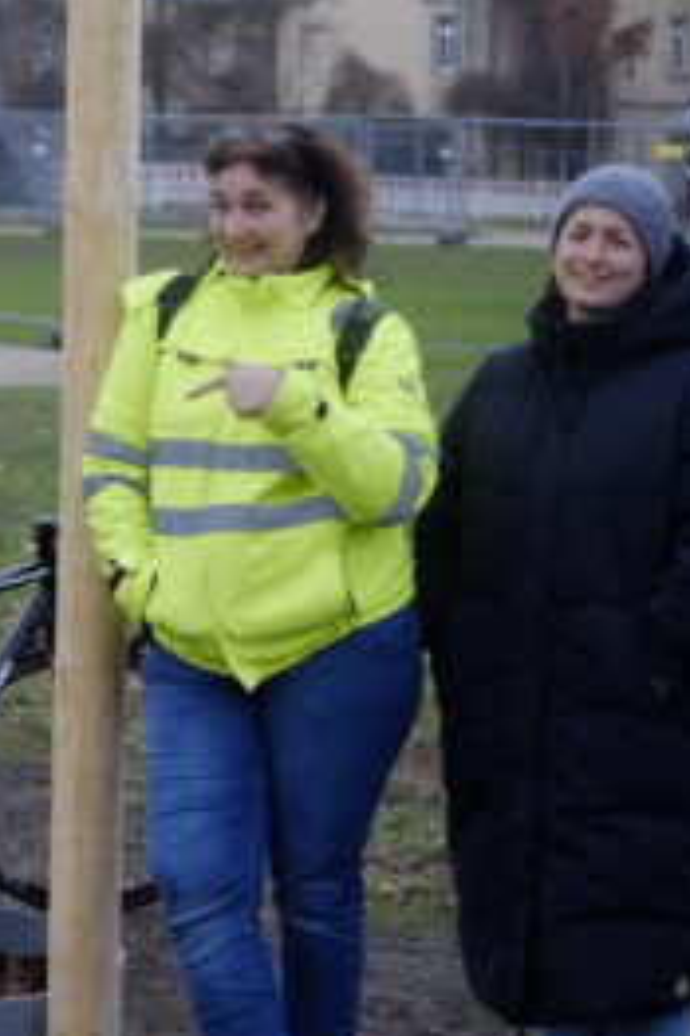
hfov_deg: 11.1
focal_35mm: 121
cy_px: 339
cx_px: -122
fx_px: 3483
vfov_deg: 16.9
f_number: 2
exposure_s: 1/240
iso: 400
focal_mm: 35
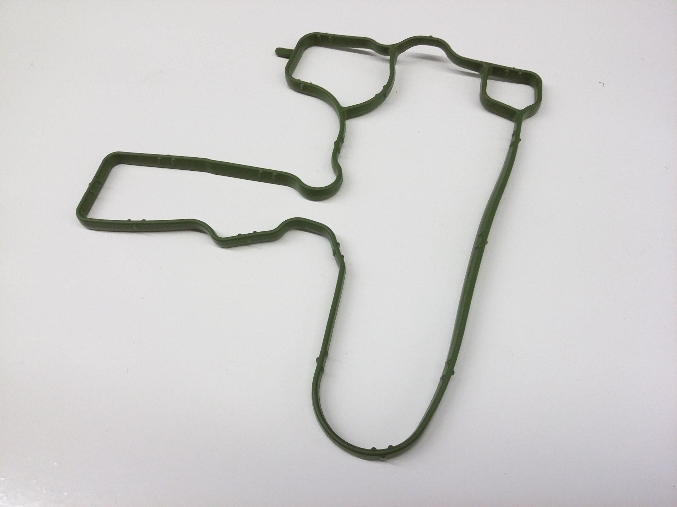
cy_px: 254
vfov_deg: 44.2
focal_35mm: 32
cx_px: 338
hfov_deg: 56.8
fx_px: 626
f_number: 2.4
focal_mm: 3.4
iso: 160
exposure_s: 1/24
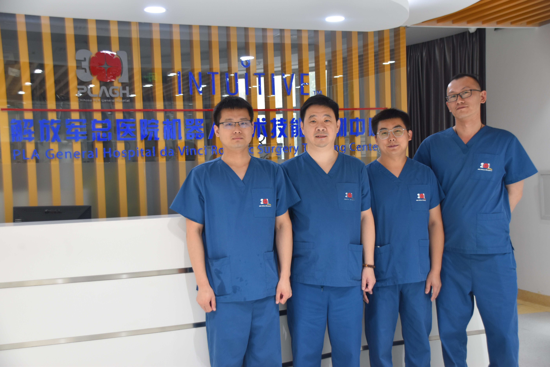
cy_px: 184
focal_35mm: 48
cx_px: 275
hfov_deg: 41.1
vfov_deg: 28.1
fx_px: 733
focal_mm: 32
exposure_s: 1/30
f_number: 4.2
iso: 450
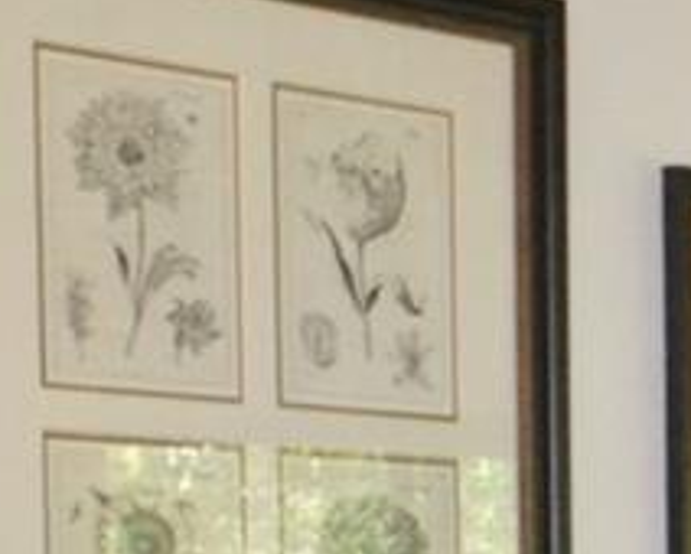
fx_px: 3696
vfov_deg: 8.2
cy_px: 1046
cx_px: 1561
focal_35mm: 181
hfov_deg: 9.7
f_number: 4.2
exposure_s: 1/60
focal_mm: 17
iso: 3200
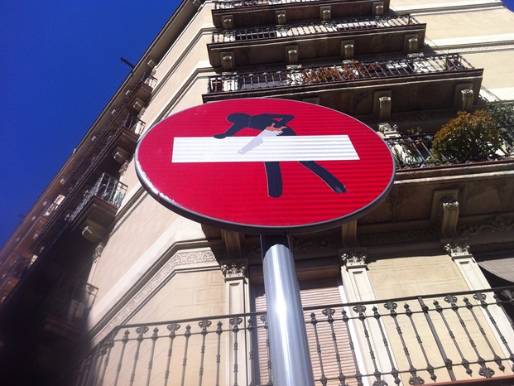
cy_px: 193
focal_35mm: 36
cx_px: 258
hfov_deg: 51.3
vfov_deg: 39.7
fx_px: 535
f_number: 2.8
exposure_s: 1/1676
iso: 80
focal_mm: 3.85
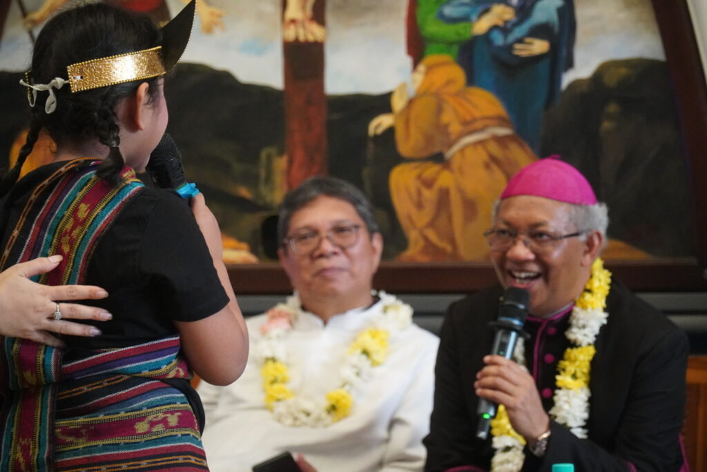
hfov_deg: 15.5
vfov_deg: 10.4
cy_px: 236
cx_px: 354
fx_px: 2594
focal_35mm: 132
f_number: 4
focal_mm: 88
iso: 6400
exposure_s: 1/160
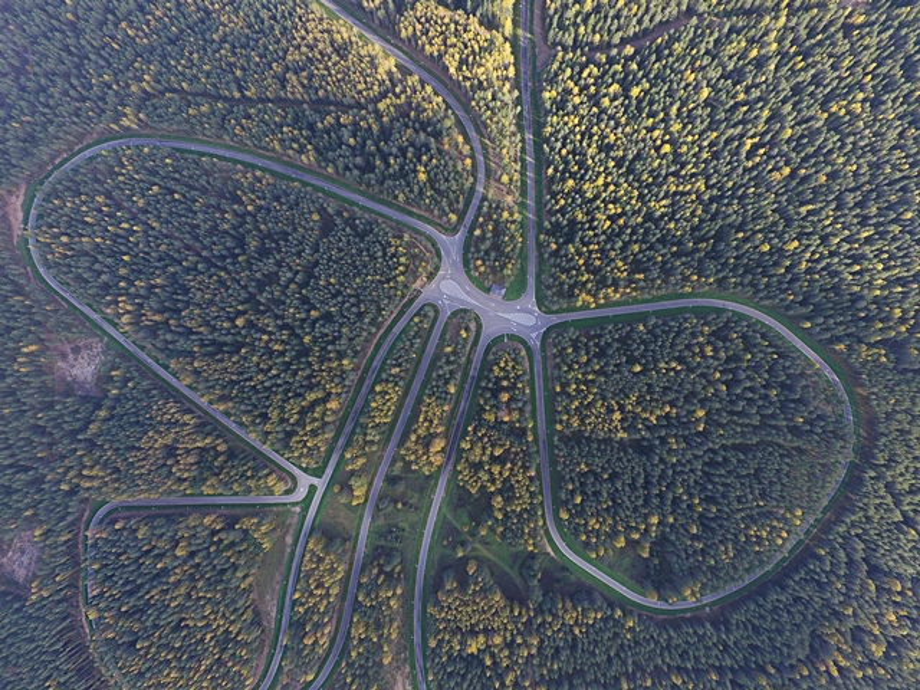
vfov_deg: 66.0
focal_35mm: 20
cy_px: 345
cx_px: 460
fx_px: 532
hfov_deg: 81.7
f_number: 2.8
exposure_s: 1/323
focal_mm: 3.61
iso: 100
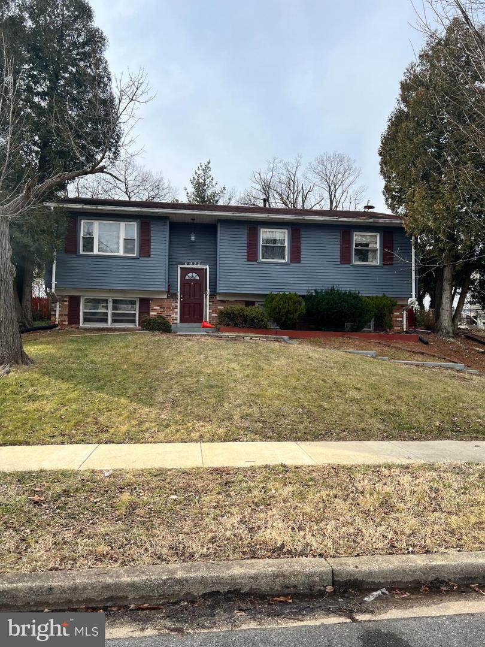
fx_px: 486
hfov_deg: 53.1
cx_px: 242
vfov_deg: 67.3
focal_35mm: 26
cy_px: 324
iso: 50
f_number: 1.5
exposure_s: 1/2165
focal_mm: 5.7
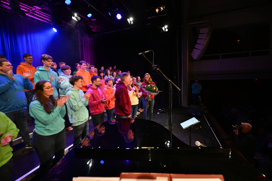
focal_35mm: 16
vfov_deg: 75.5
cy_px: 90
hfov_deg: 98.5
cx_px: 136
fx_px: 117
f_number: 3.2
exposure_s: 1/200
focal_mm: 15.5
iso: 1600
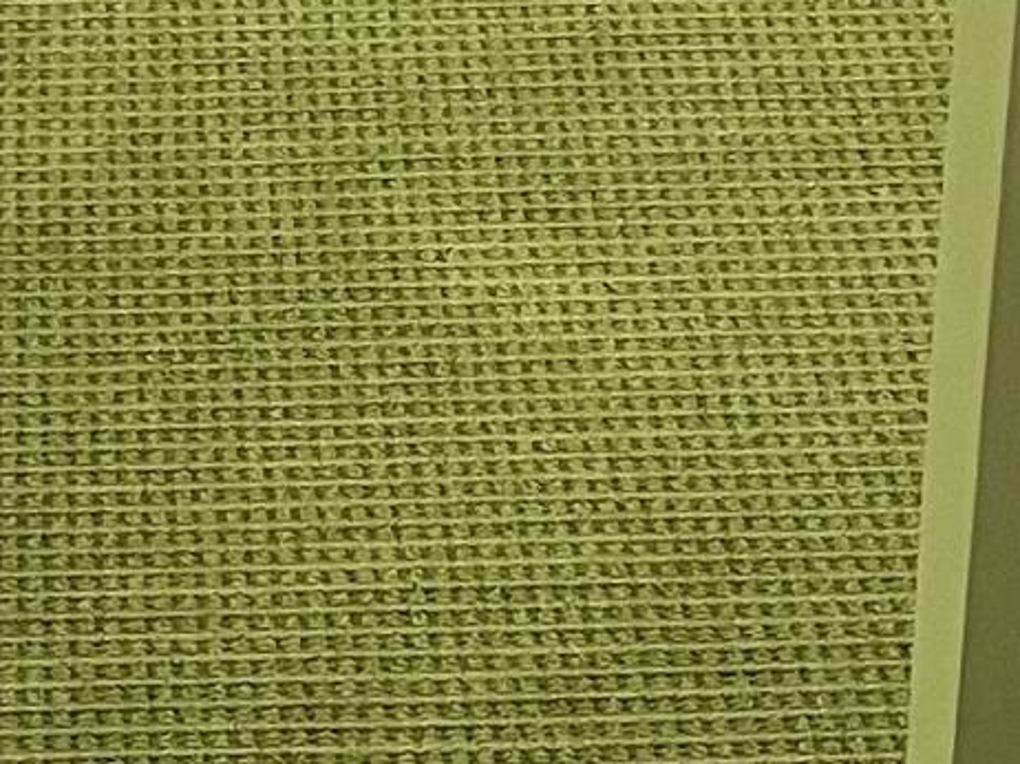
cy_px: -53
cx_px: 256
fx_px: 4977
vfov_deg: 8.7
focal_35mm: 169
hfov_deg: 11.7
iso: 250
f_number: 1.6
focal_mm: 4.2
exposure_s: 1/60
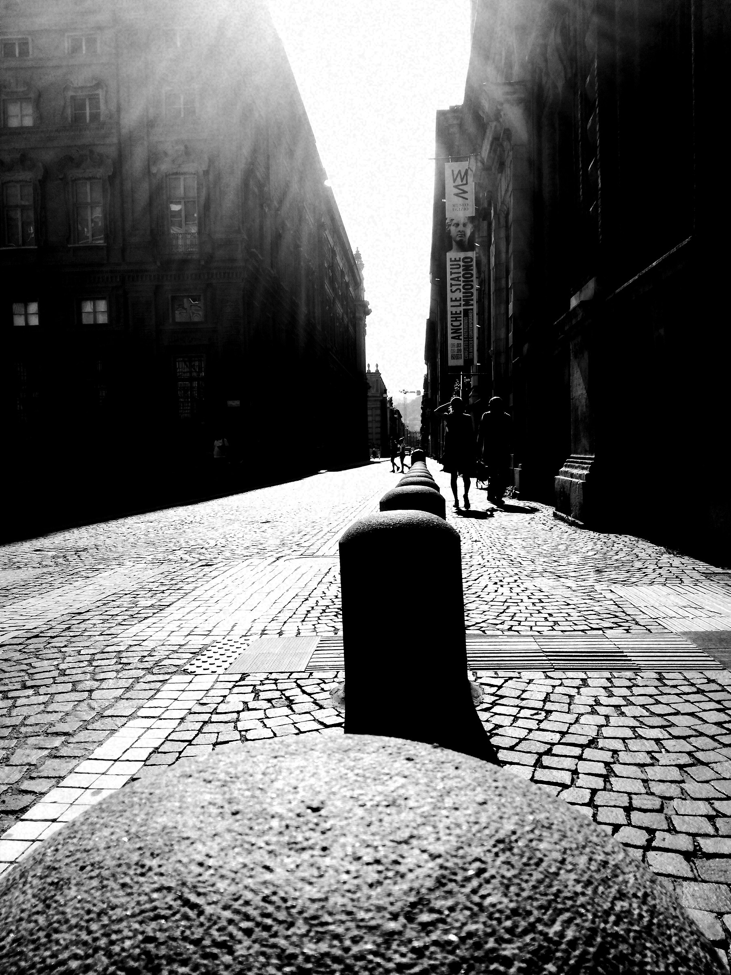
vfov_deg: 65.3
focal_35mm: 27
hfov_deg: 51.4
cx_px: 366
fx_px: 760
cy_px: 488
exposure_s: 1/2208
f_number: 2
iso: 50
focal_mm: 3.79
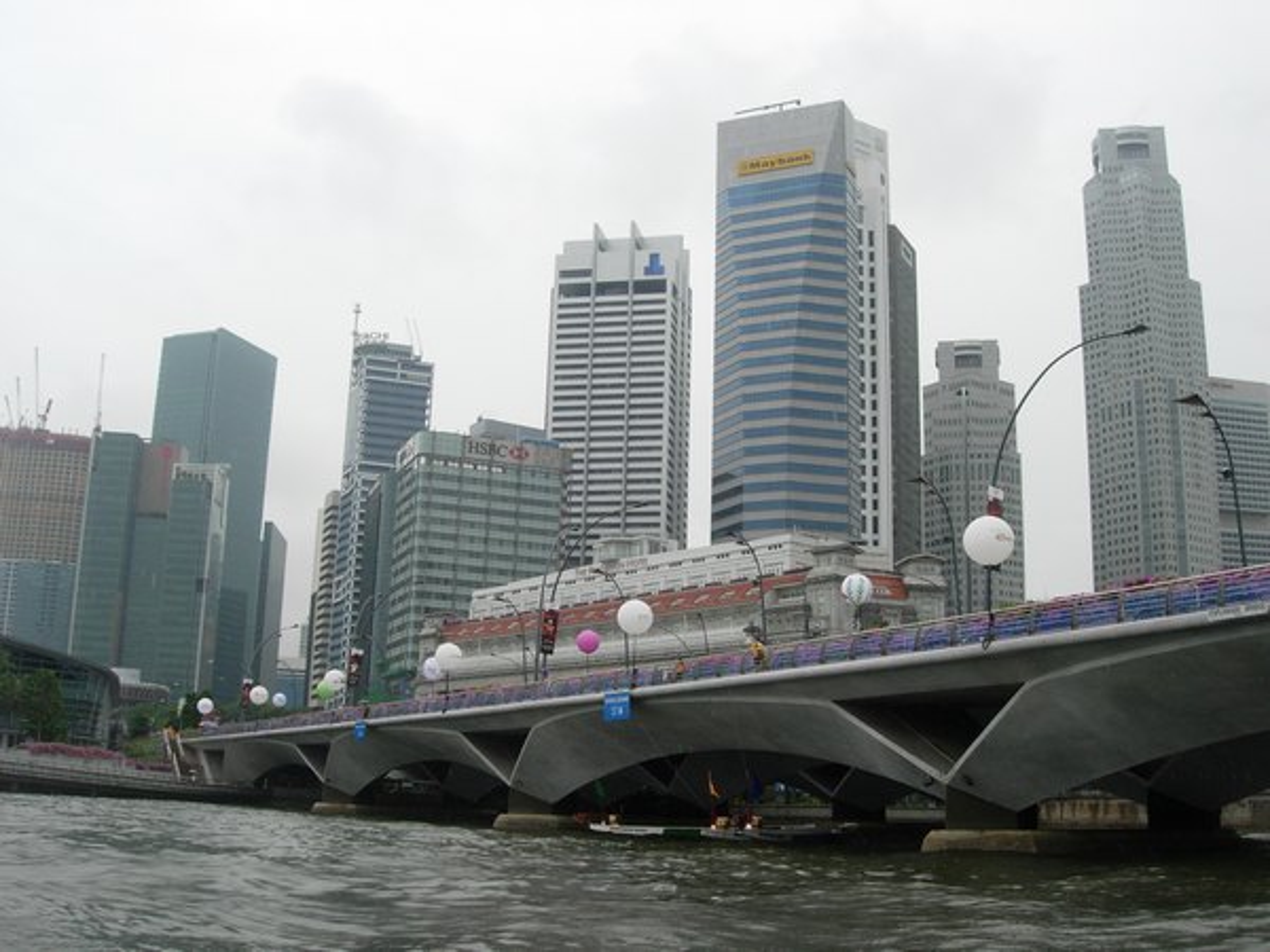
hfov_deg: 49.0
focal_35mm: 38
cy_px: 476
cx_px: 635
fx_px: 1394
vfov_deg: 37.7
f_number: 4.8
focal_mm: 7.8
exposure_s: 1/470
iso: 79
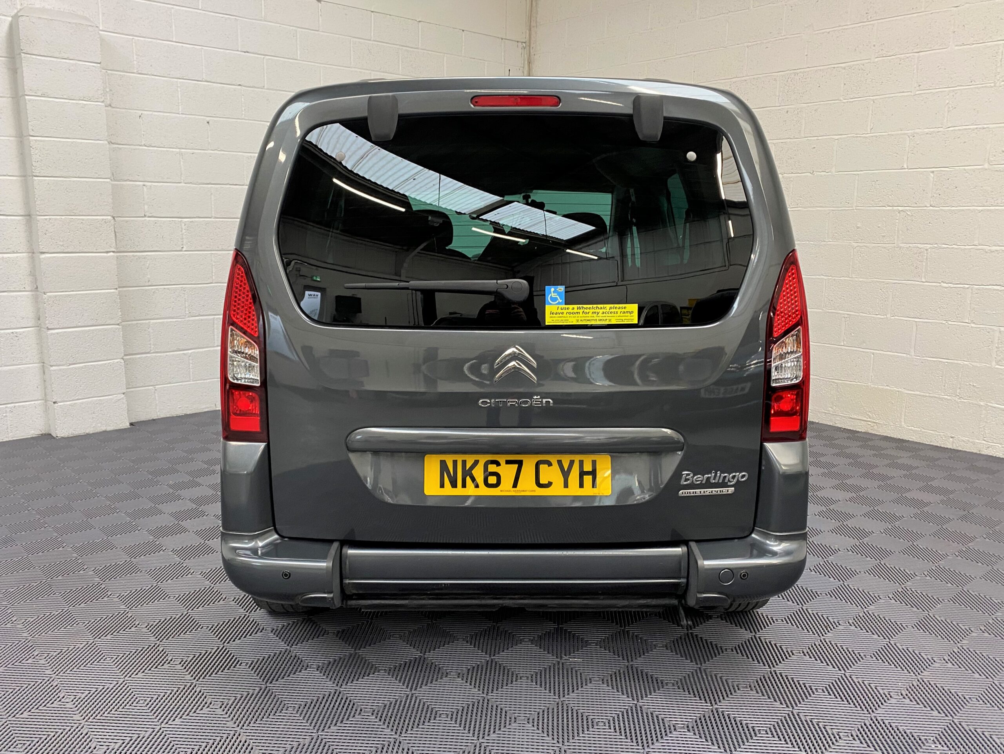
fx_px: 754
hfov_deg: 67.3
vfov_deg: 53.1
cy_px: 377
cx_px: 502
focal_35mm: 26
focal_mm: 4.25
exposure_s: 1/50
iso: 100
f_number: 1.8
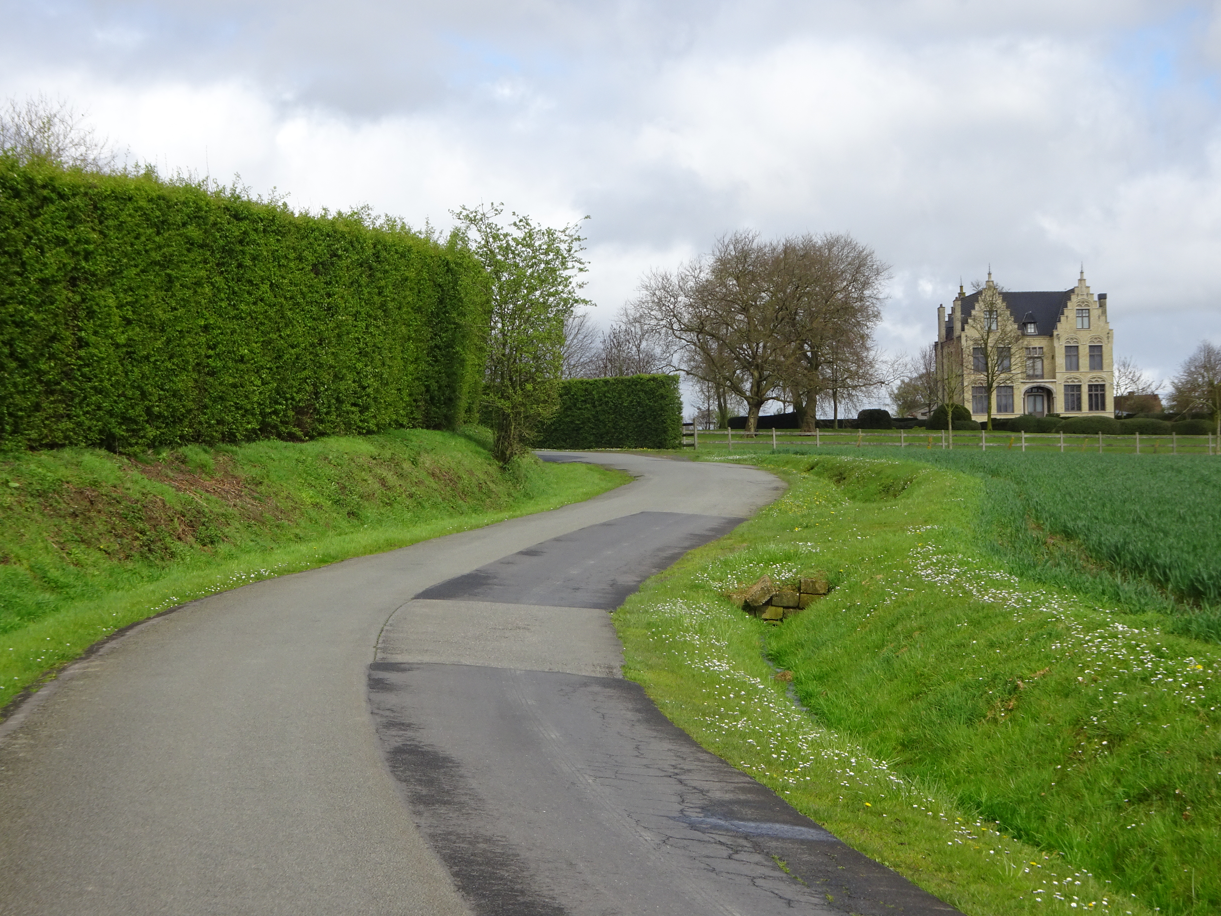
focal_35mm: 80
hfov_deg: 24.4
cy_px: 458
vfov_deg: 18.4
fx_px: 2822
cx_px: 610
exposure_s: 1/400
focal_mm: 13.69
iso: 80
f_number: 5
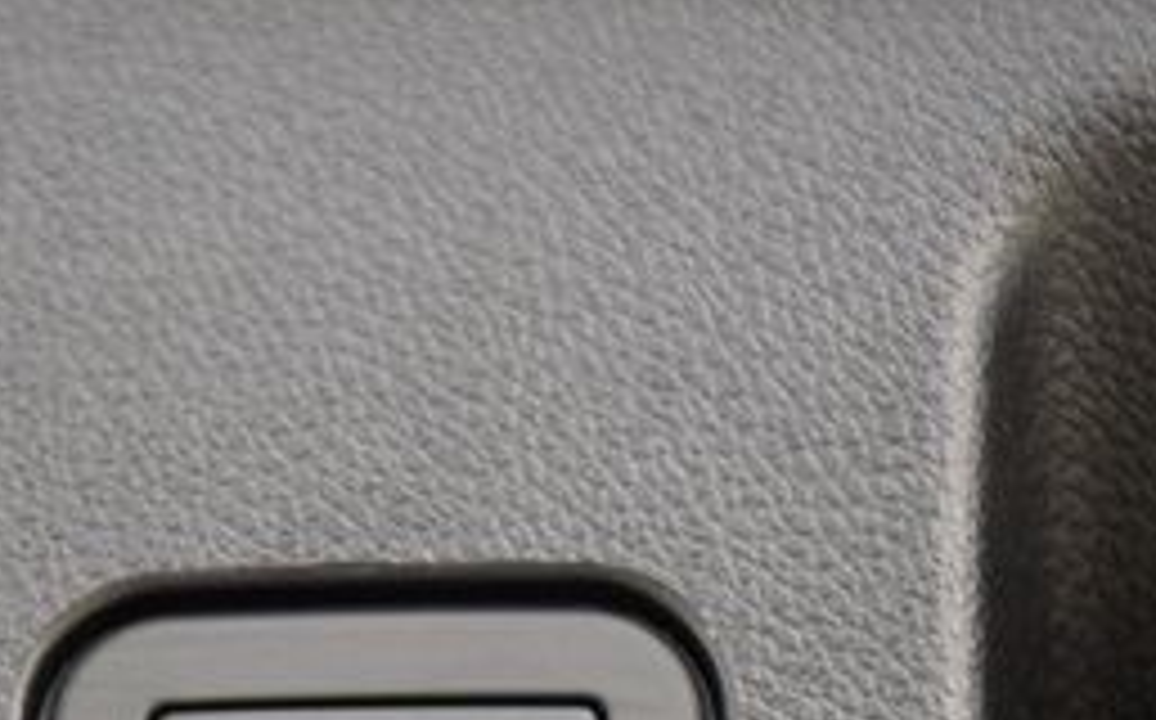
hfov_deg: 7.9
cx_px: 324
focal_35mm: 267
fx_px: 8403
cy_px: 695
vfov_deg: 4.9
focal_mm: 70
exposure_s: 1/25
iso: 1600
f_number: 2.8
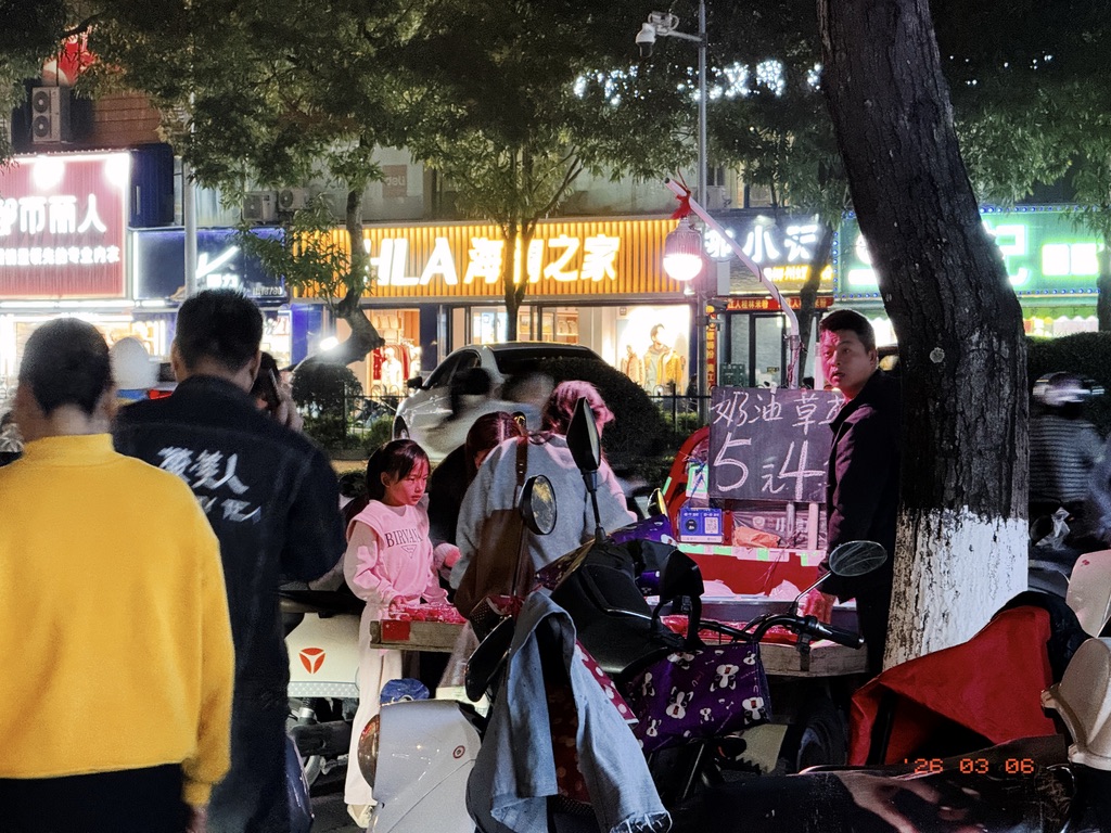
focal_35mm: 120
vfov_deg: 12.3
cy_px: 416
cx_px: 556
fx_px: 3851
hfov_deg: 16.4
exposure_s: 1/25
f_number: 2.8
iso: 640
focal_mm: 15.66
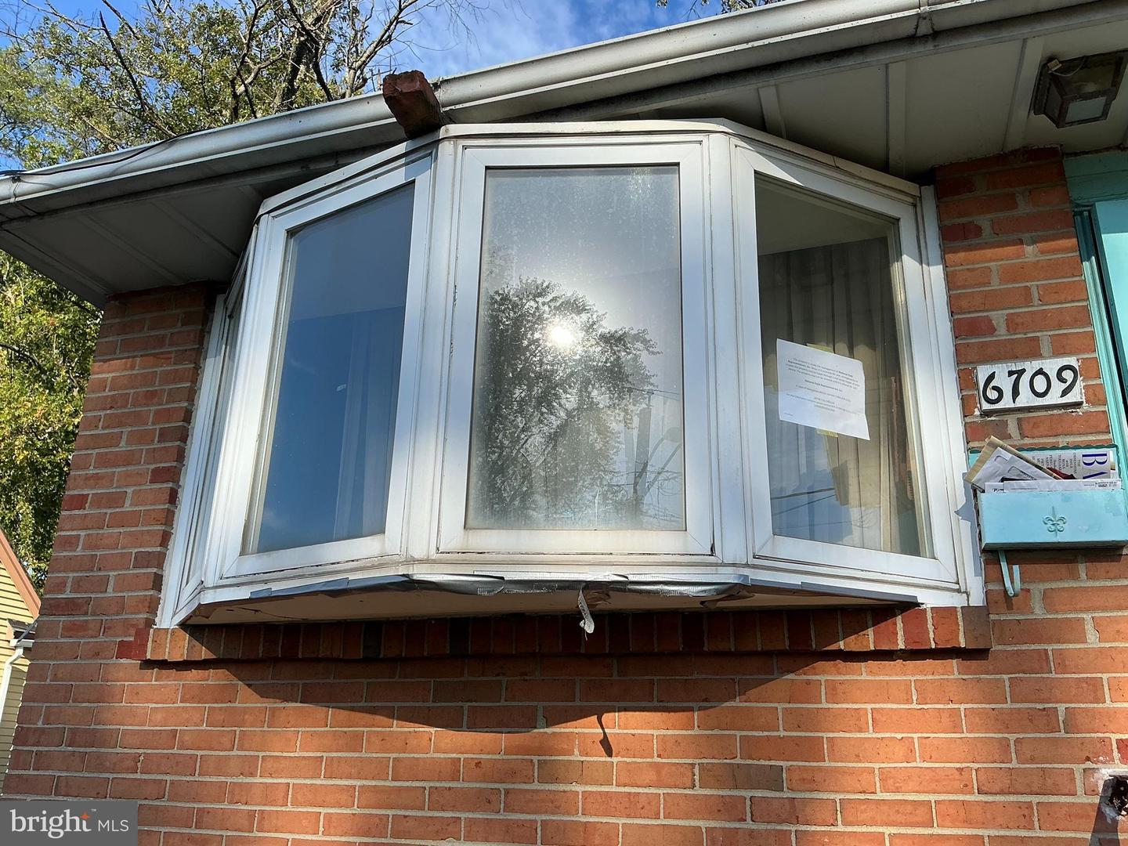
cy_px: 423
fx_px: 912
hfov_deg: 63.4
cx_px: 564
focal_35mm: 28
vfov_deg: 49.7
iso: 25
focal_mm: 3
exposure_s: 1/1221
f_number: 1.8
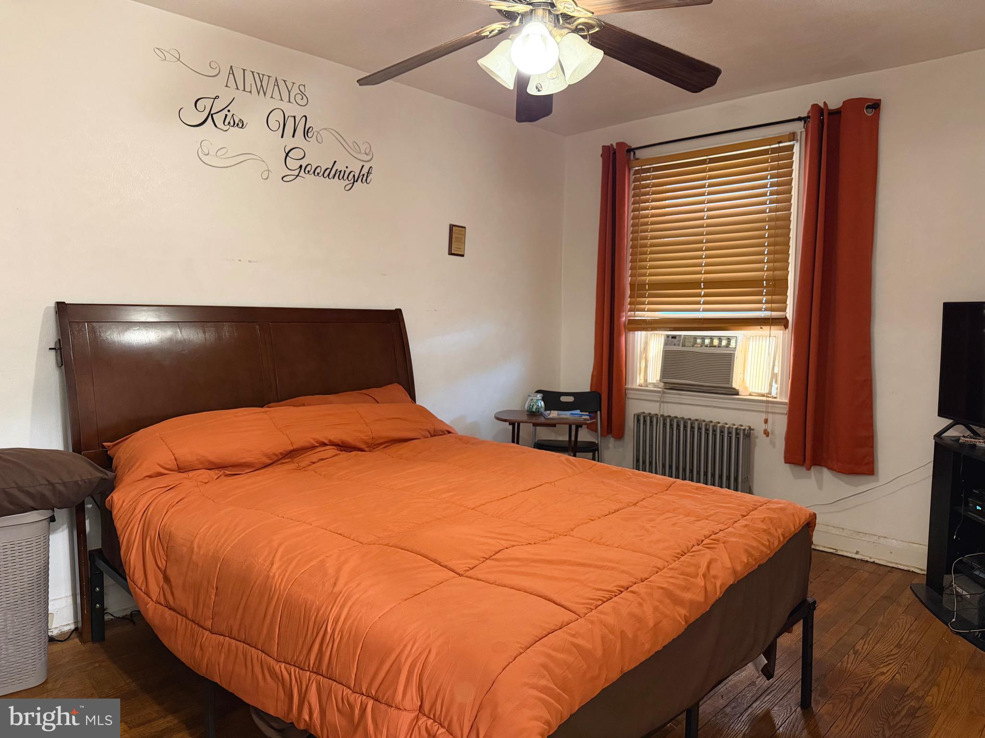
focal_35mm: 24
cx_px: 492
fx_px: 683
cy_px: 369
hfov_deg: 71.6
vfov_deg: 56.8
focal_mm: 6.76
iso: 640
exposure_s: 1/60
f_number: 1.78
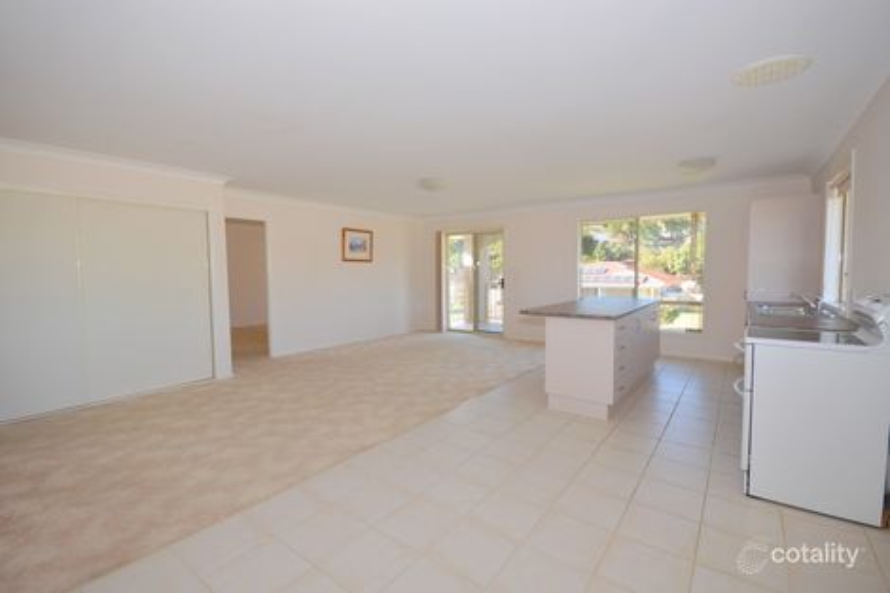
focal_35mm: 15
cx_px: 445
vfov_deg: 77.3
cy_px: 296
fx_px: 371
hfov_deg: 100.4
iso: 400
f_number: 5.6
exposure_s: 1/125
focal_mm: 10
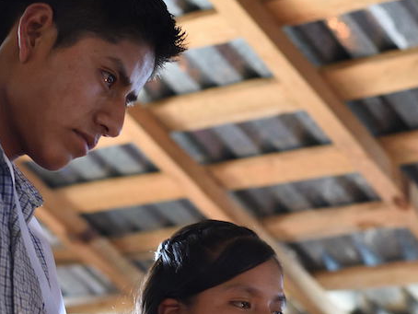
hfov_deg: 15.5
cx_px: 226
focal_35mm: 127
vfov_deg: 11.6
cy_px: 319
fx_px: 1534
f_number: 2.8
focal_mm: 50
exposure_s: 1/80
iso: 2000
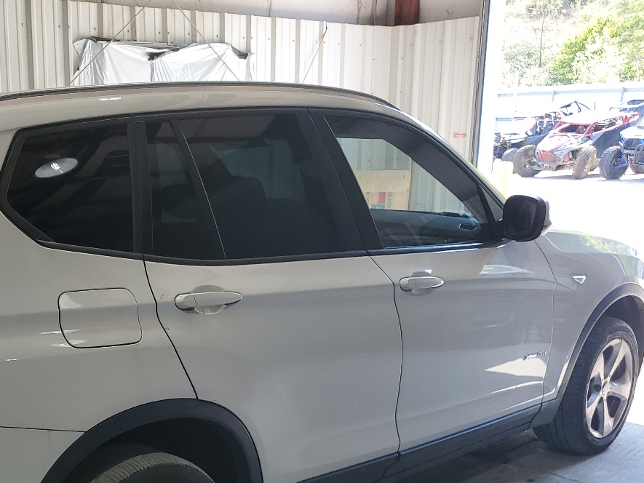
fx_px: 875
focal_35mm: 47
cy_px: 397
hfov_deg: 38.8
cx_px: 122
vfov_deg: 30.0
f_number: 1.5
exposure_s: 1/204
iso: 50
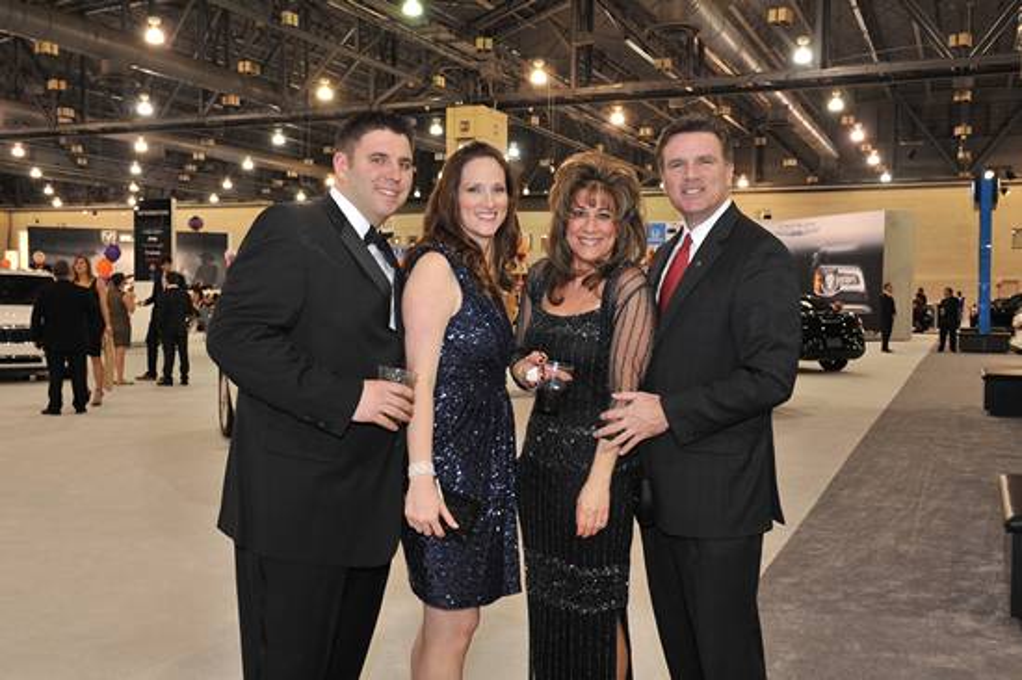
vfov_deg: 36.8
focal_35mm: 36
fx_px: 1021
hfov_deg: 53.2
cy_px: 340
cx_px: 511
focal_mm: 36
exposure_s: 1/100
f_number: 7.1
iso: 1600
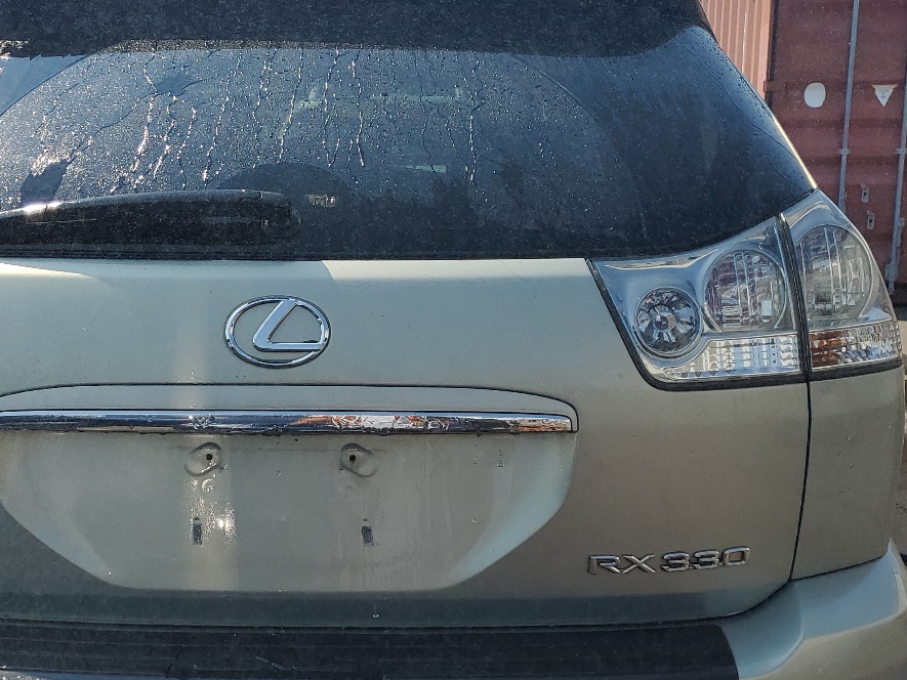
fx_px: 1232
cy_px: 393
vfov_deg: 30.8
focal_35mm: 47
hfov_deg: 40.2
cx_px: 346
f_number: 1.5
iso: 50
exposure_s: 1/5000
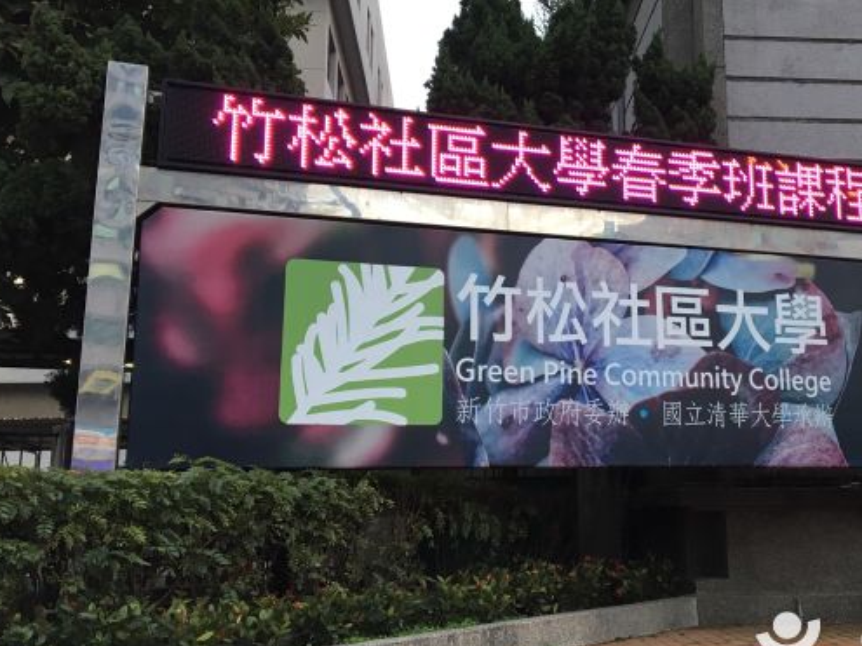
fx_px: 1021
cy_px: 286
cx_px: 583
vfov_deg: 35.1
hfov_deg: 45.0
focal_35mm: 41
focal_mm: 4.15
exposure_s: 1/30
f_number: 2.2
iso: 50
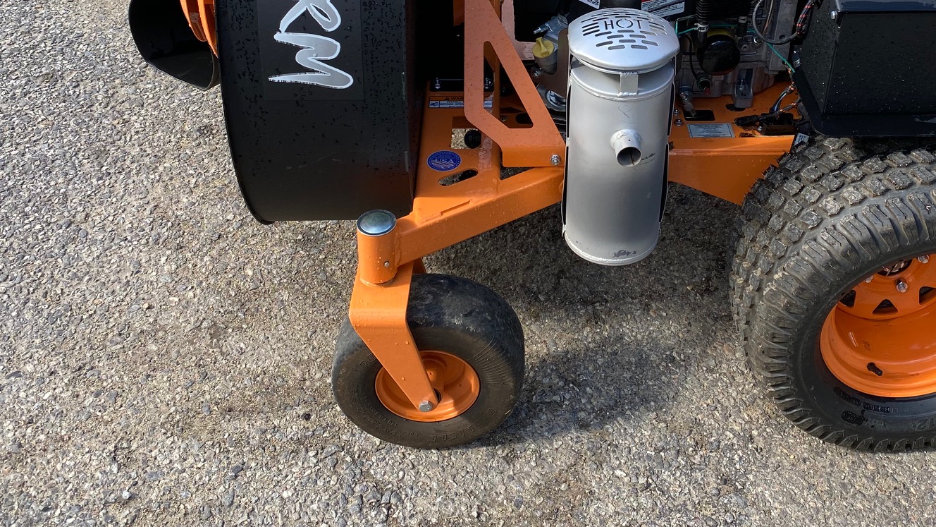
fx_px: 1067
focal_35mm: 43
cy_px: 64
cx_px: 621
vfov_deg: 26.9
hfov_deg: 46.6
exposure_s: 1/508
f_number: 1.8
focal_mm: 4.25
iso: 32
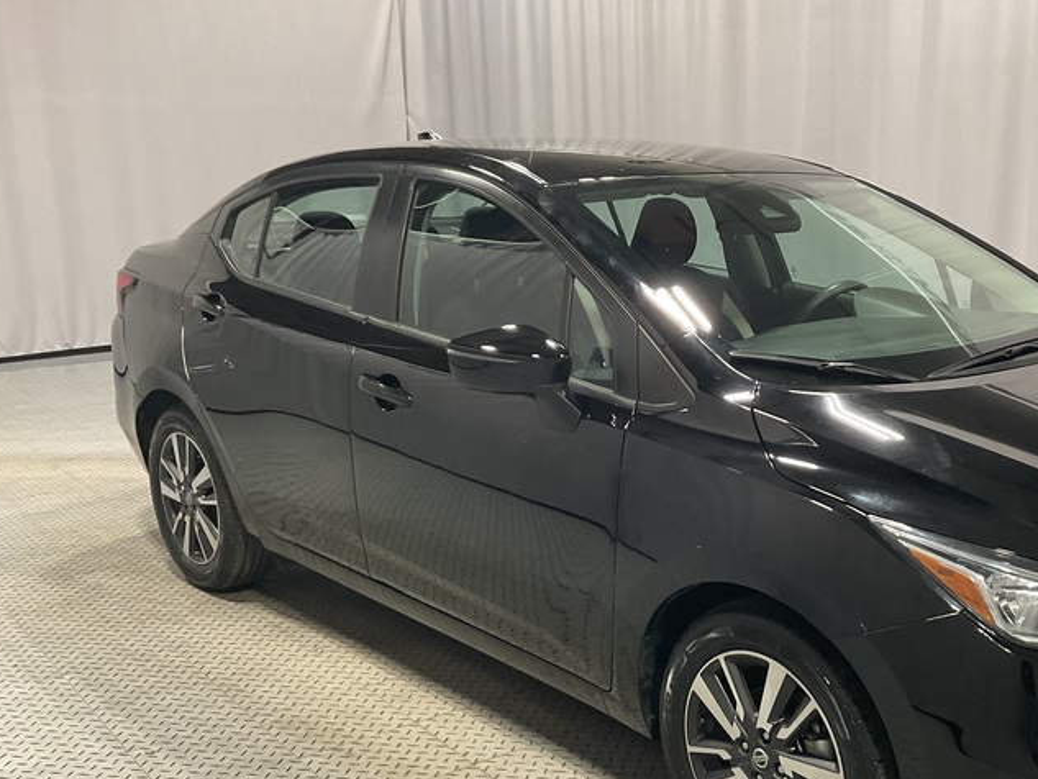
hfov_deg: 41.8
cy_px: 535
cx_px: 763
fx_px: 1320
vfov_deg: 32.5
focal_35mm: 44
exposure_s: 1/60
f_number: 1.8
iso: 80
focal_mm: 3
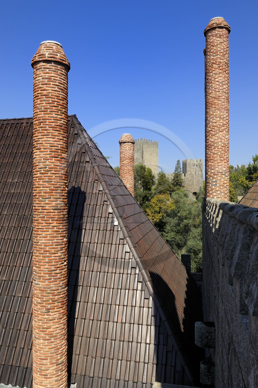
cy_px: 194
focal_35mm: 29
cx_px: 129
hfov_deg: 44.9
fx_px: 312
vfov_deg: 63.7
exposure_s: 1/125
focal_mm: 29
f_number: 14
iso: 200
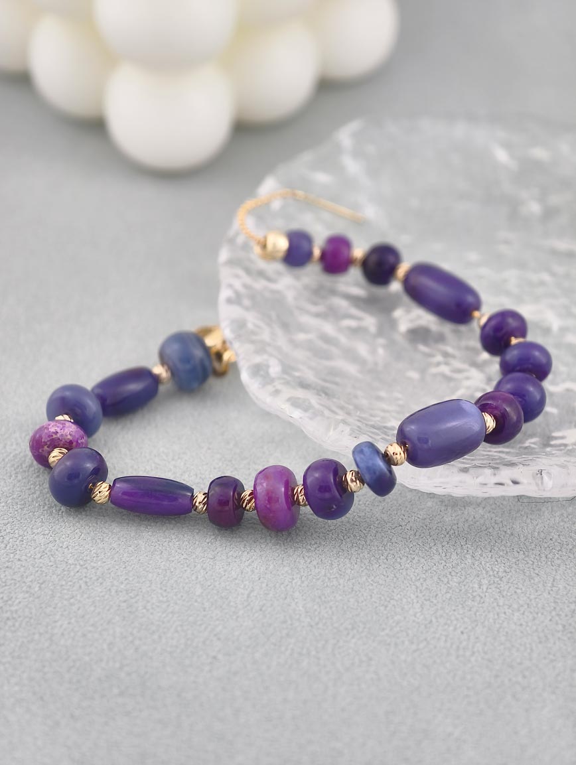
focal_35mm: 85
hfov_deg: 17.4
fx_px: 1881
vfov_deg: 23.0
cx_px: 288
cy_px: 382
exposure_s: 1/160
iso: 125
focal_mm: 22.48
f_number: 2.67
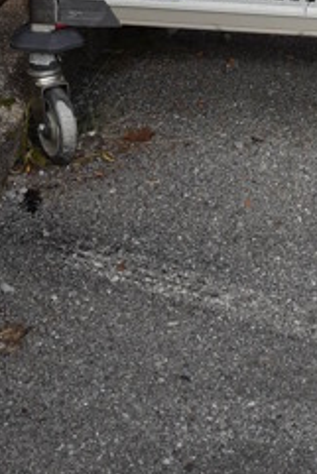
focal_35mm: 148
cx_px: 473
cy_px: -310
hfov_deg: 9.1
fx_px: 1952
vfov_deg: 12.9
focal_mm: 26
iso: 140
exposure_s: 1/250
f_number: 8
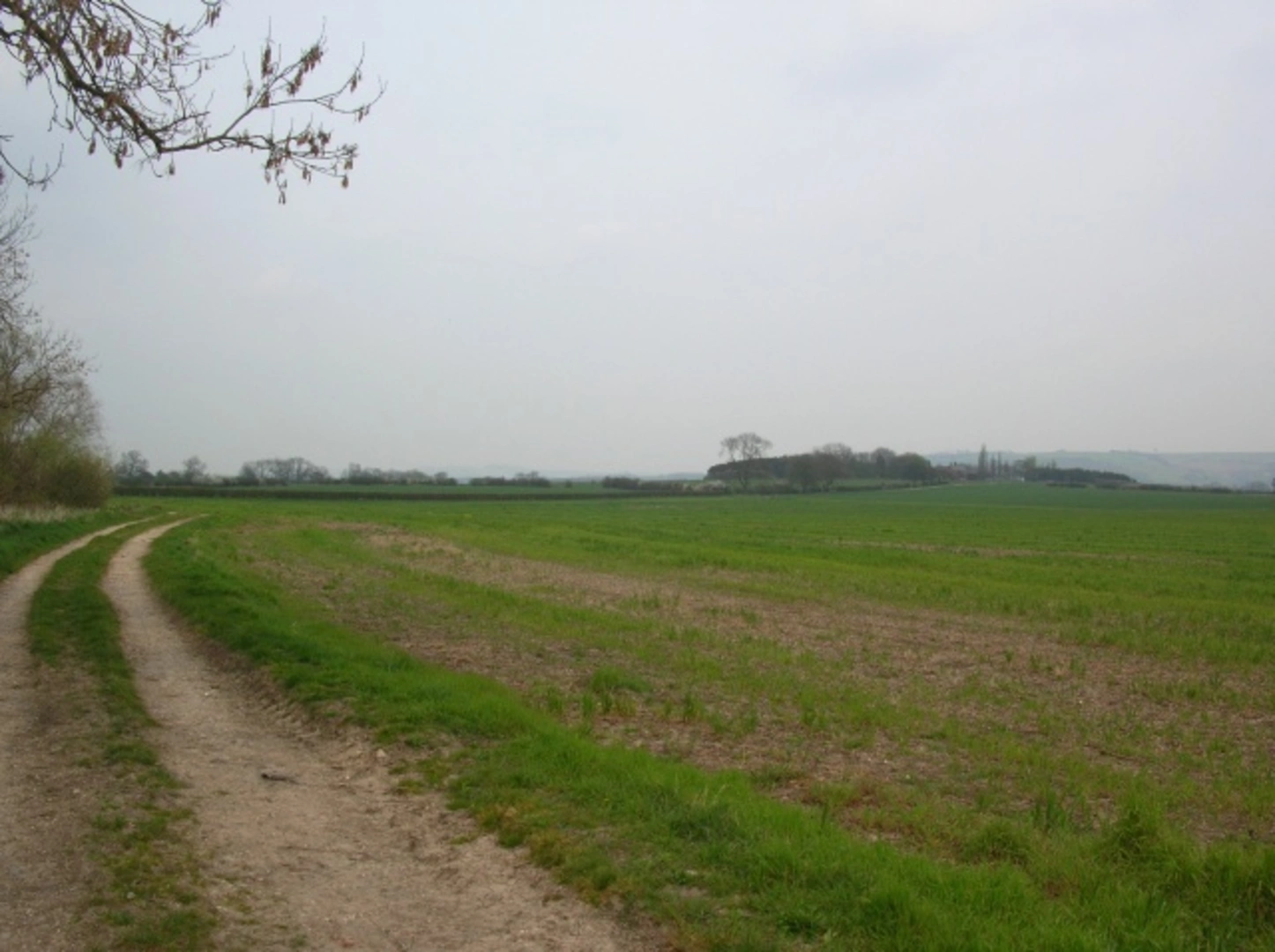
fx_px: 1287
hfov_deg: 52.7
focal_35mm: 35
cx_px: 638
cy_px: 476
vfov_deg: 40.6
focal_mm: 5.8
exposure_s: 1/254
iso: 50
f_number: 5.6
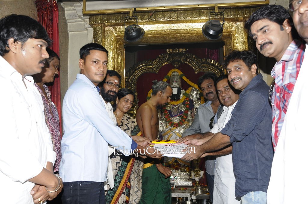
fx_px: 269
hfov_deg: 59.6
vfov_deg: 41.6
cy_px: 102
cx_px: 154
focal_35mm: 32
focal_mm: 21
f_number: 5.6
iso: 320
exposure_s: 1/125
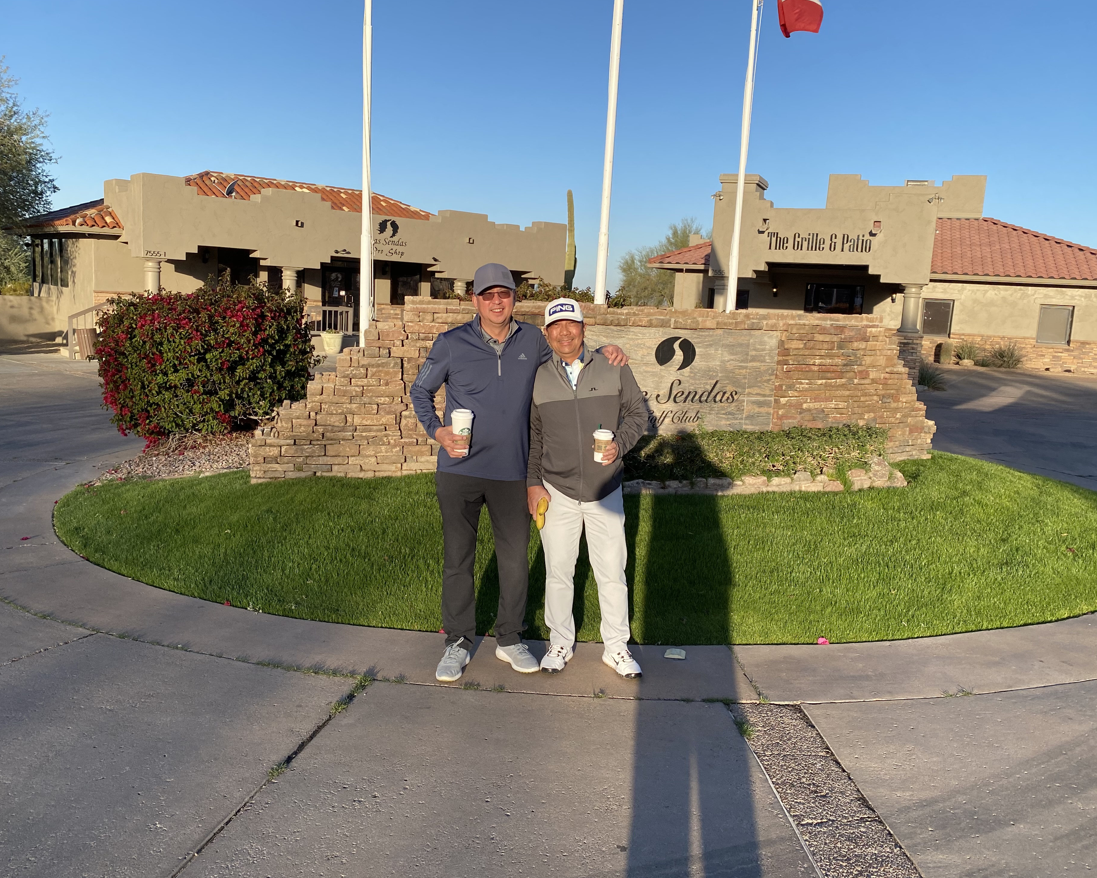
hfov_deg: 62.2
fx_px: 909
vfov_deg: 51.5
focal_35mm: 28
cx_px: 560
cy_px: 426
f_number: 1.8
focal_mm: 4.25
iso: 32
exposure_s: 1/1585
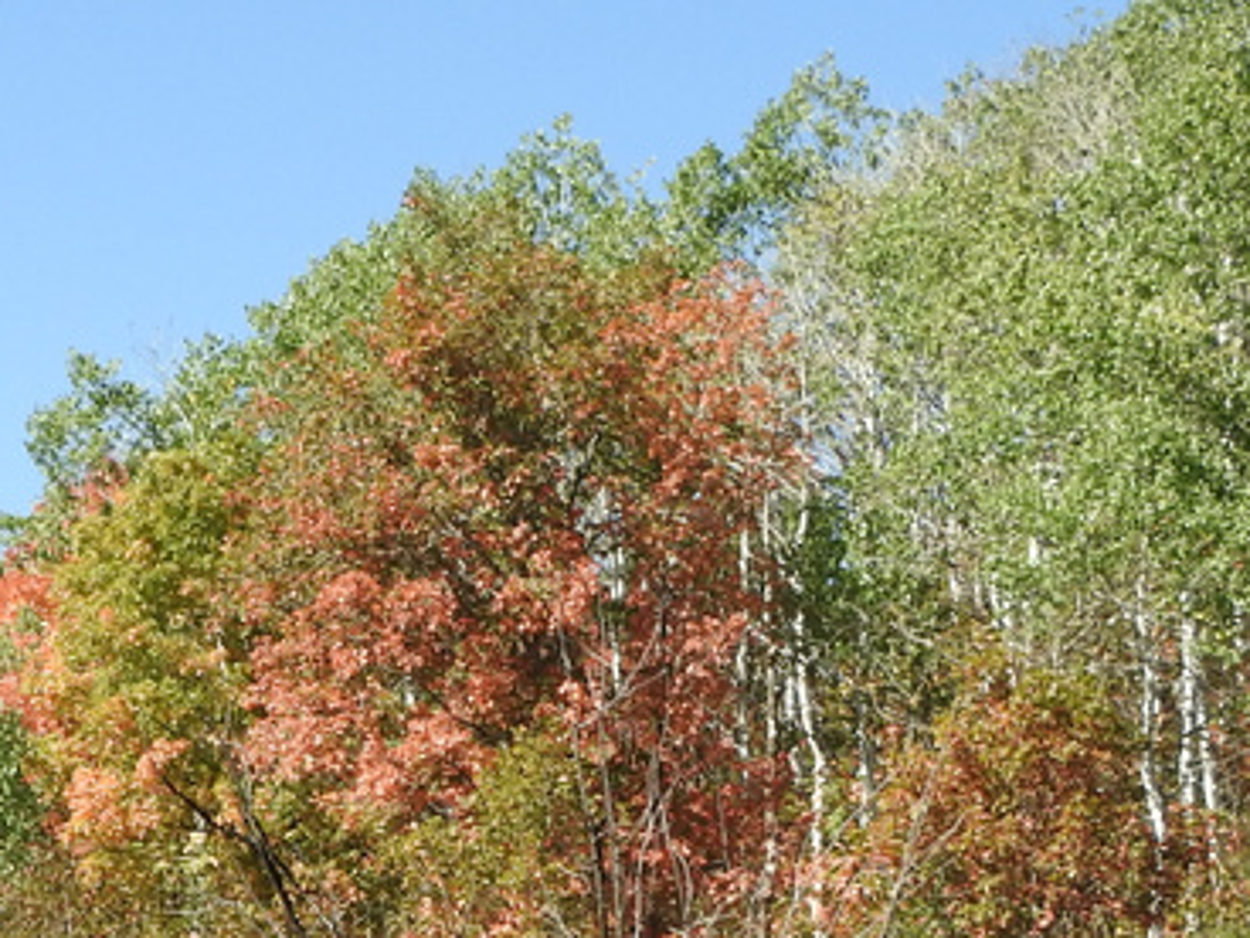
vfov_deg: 8.2
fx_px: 6536
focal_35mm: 181
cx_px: 363
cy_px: 924
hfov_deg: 10.9
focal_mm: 11.6
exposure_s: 1/640
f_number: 4.2
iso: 100
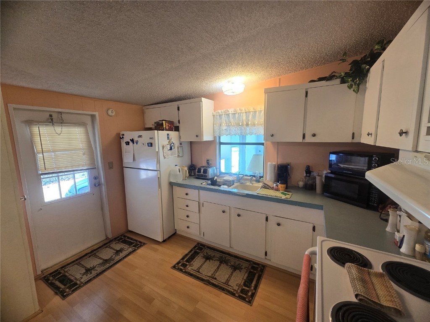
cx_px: 215
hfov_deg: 106.2
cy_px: 161
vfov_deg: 89.9
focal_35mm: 13
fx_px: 161
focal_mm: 2.2
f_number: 2.2
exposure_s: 1/60
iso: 160
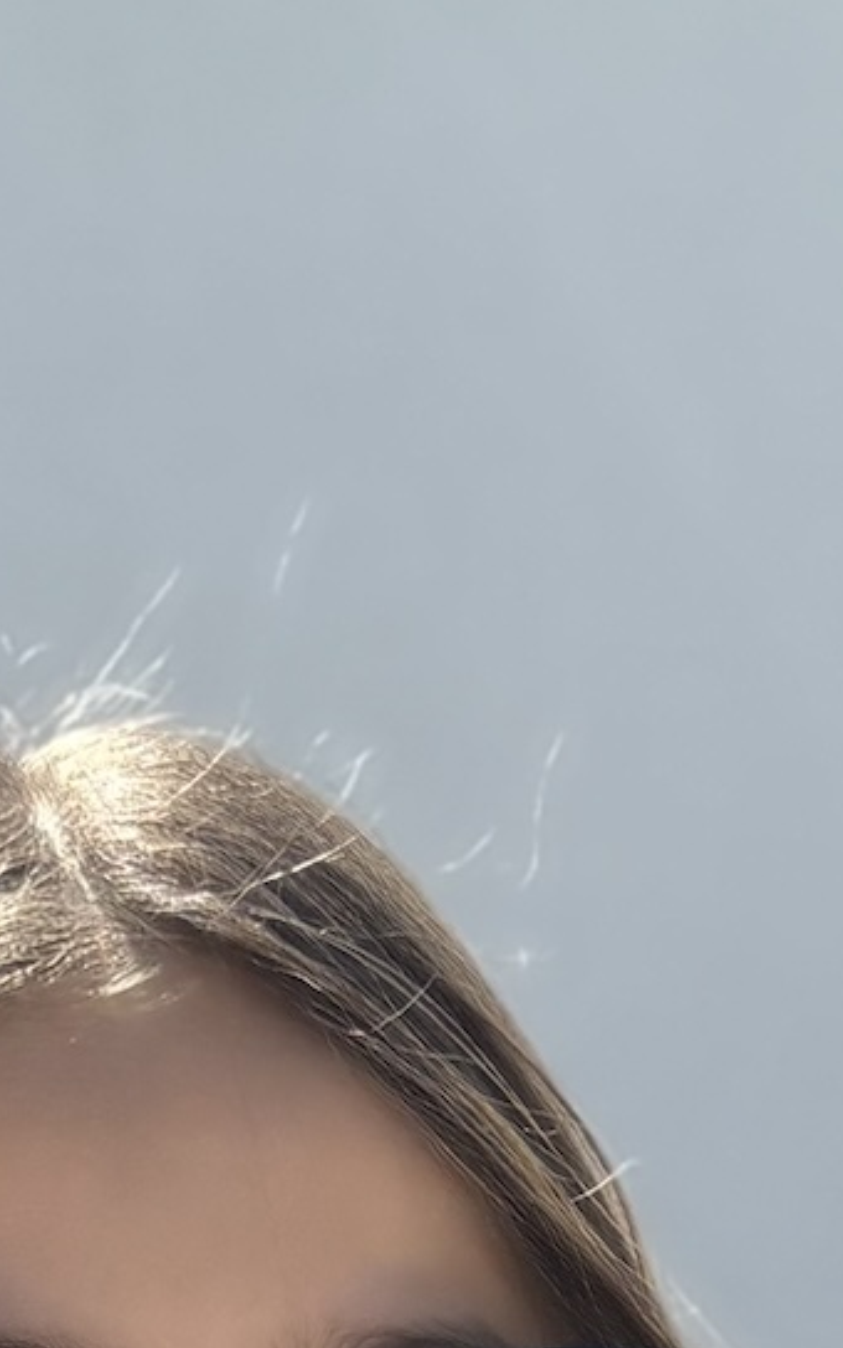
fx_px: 5587
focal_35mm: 152
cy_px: 3648
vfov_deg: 10.8
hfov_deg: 8.4
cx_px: 1289
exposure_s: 1/2538
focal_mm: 5.96
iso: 50
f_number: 1.6
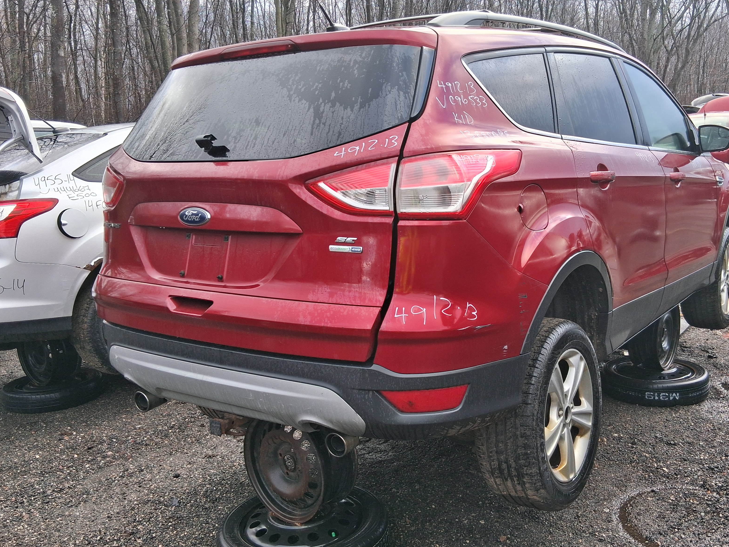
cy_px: 266
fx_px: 716
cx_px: 408
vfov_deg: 41.8
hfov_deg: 53.8
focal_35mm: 34
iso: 40
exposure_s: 1/120
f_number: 1.8
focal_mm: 3.98
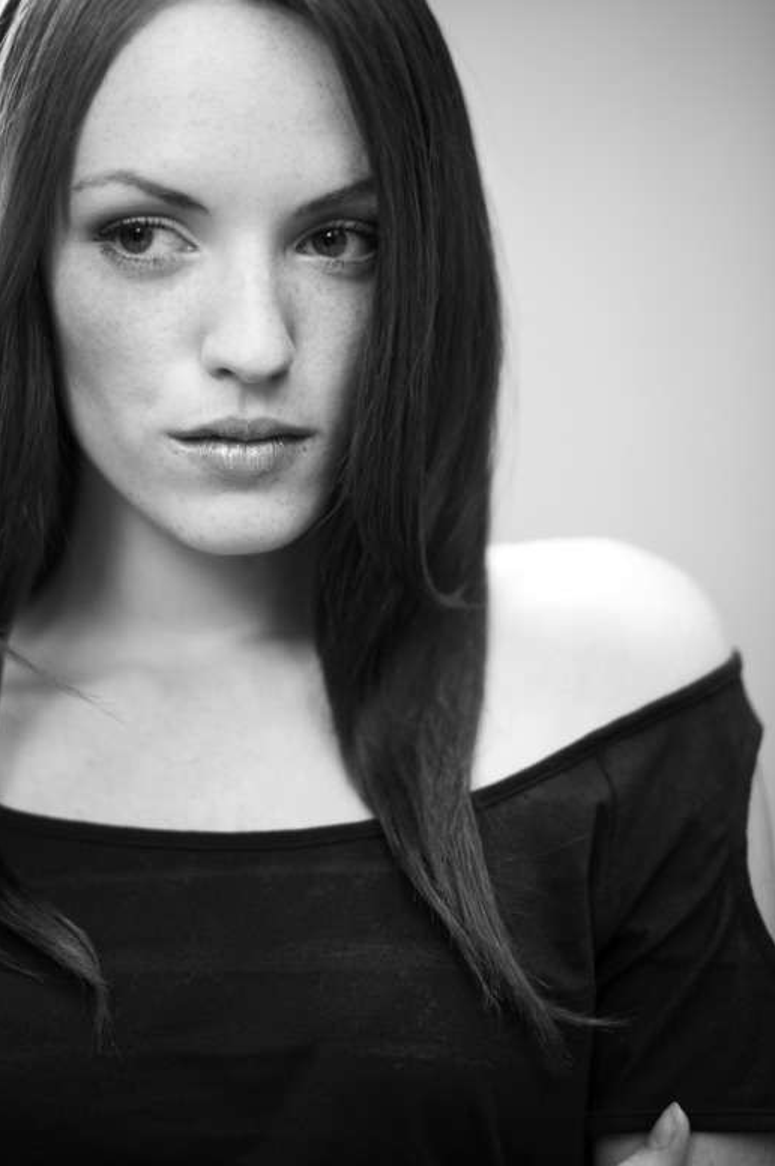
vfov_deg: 32.3
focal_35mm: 62
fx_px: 2006
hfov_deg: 21.8
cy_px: 494
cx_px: 296
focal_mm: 50
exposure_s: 1/160
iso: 400
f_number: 1.6
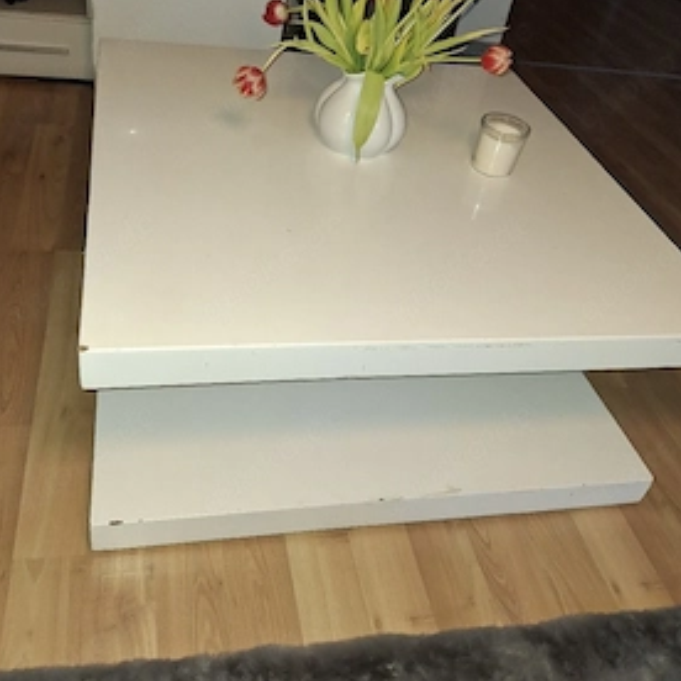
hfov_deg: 51.1
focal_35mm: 32
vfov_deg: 50.9
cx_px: 326
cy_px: 294
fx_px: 712
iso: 200
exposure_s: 1/50
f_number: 1.8
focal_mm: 4.69
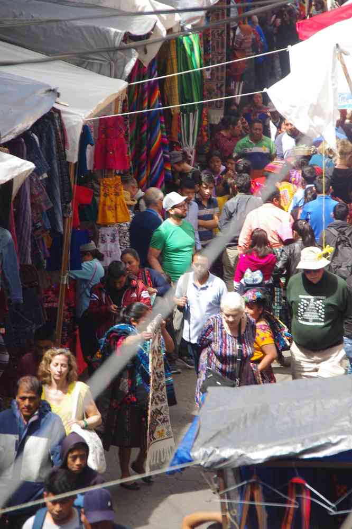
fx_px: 719
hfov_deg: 27.5
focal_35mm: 49
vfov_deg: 40.3
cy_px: 264
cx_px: 176
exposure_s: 1/60
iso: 200
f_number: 6.3
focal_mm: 32.5
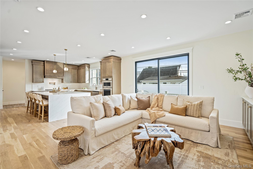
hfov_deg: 96.7
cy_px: 84
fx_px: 112
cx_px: 126
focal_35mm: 16
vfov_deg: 73.7
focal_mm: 16
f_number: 5
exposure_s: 1/10
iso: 160
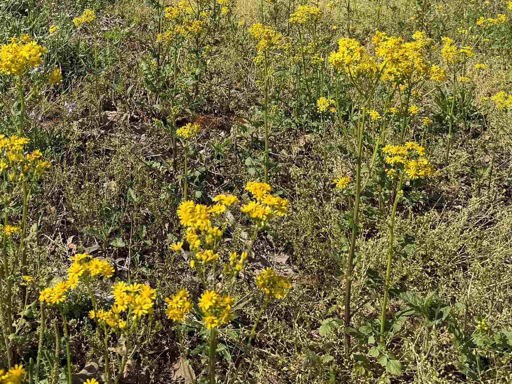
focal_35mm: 51
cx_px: 138
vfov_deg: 27.6
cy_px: 43
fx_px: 754
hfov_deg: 36.7
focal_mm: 6.76
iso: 80
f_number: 1.78
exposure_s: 1/3759
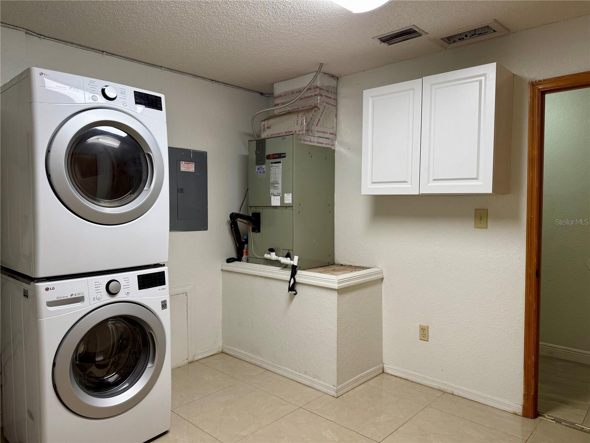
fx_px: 409
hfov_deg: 71.6
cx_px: 295
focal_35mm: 24
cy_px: 222
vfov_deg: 56.8
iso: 100
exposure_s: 1/120
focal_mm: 6.76
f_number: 1.78
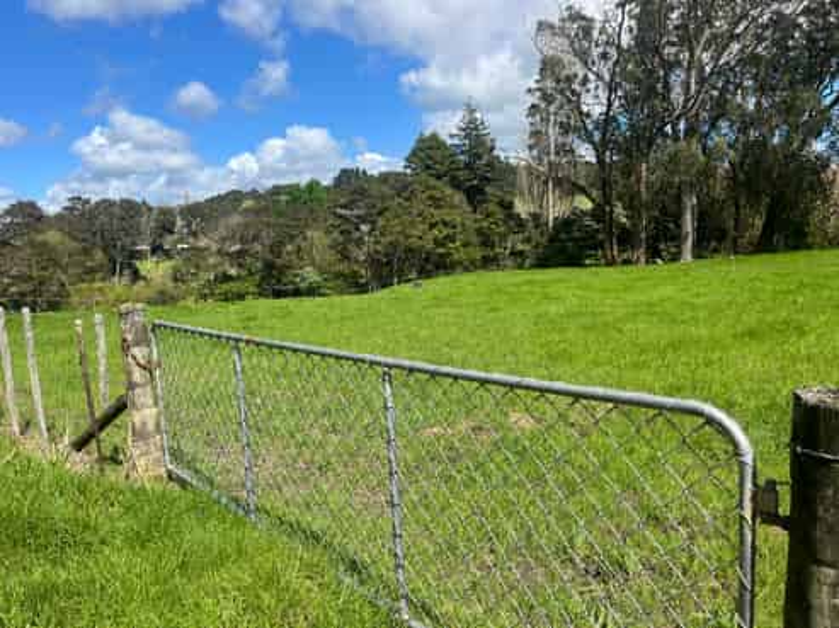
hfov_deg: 67.3
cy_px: 314
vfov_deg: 53.0
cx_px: 420
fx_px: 630
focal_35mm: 26
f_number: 1.6
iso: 50
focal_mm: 5.1
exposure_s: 1/2899
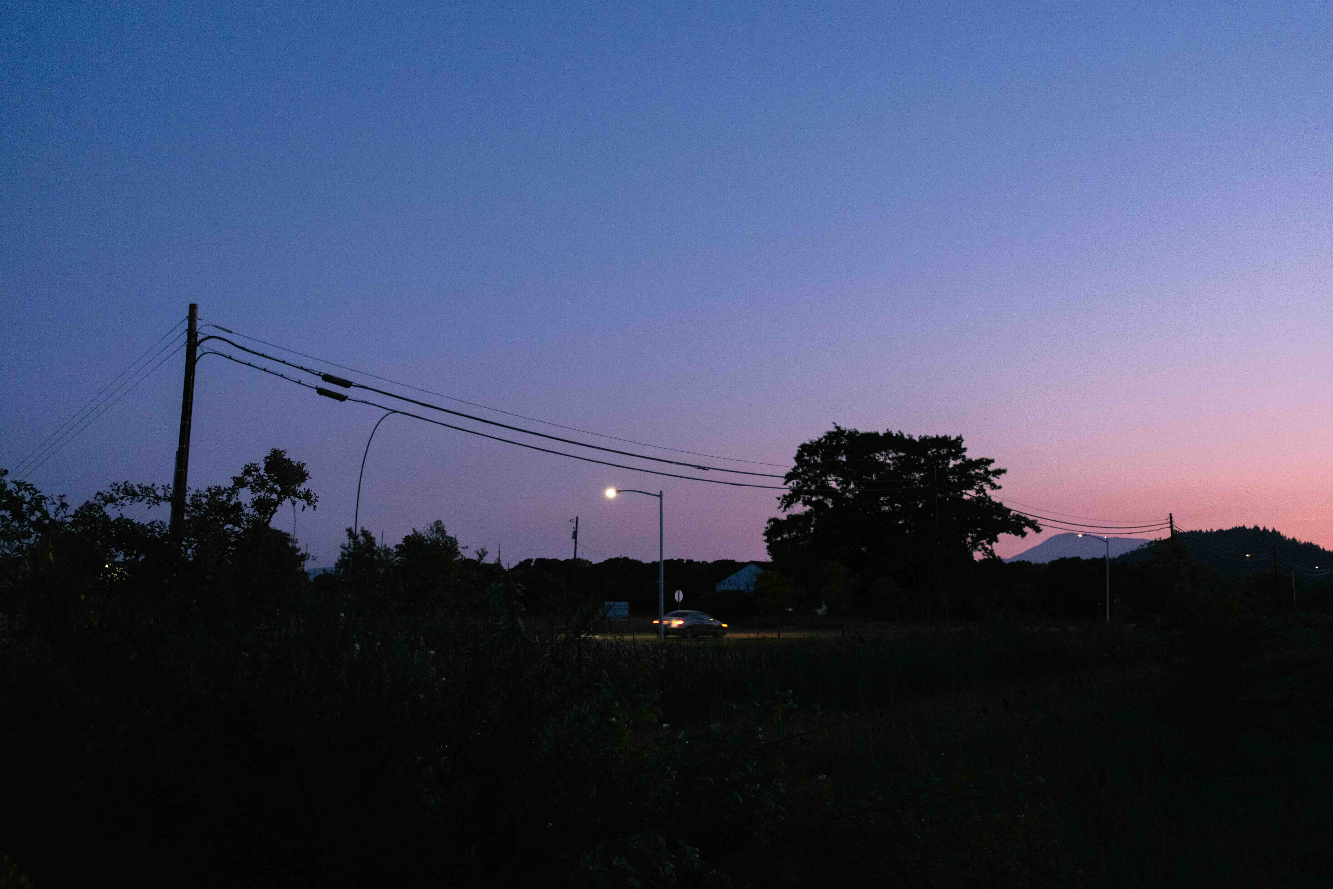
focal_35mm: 35
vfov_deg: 37.9
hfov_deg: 54.4
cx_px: 666
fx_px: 1296
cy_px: 444
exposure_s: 1/40
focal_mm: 23
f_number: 2.8
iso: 800
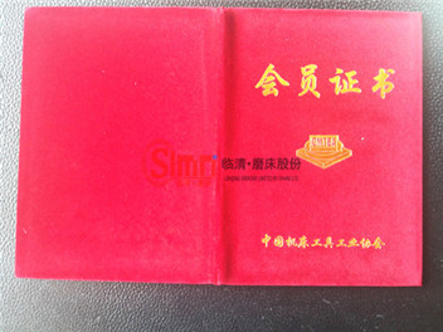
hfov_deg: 65.3
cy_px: 166
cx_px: 222
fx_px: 346
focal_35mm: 27
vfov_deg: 51.4
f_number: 1.6
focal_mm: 3.95
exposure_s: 1/25
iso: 320
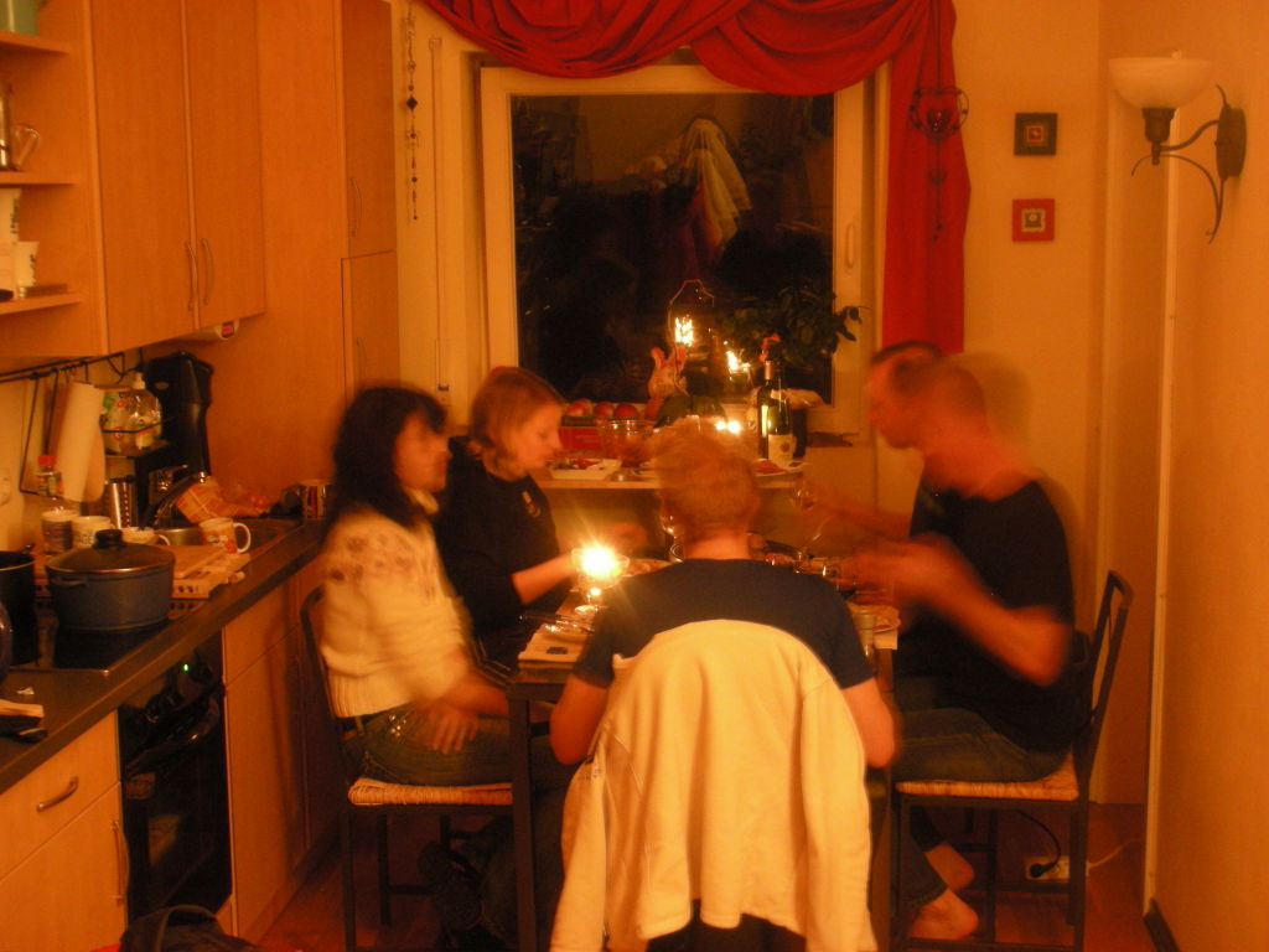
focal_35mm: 53
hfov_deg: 36.2
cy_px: 476
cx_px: 634
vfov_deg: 27.5
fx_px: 1943
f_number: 3.7
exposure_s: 2
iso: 200
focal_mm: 8.8
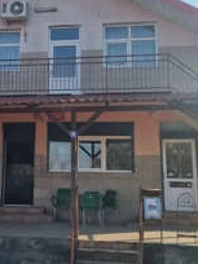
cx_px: 56
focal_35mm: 51
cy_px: 105
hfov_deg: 28.2
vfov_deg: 37.3
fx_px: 389
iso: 50
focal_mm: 5.4
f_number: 1.8
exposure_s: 1/1812
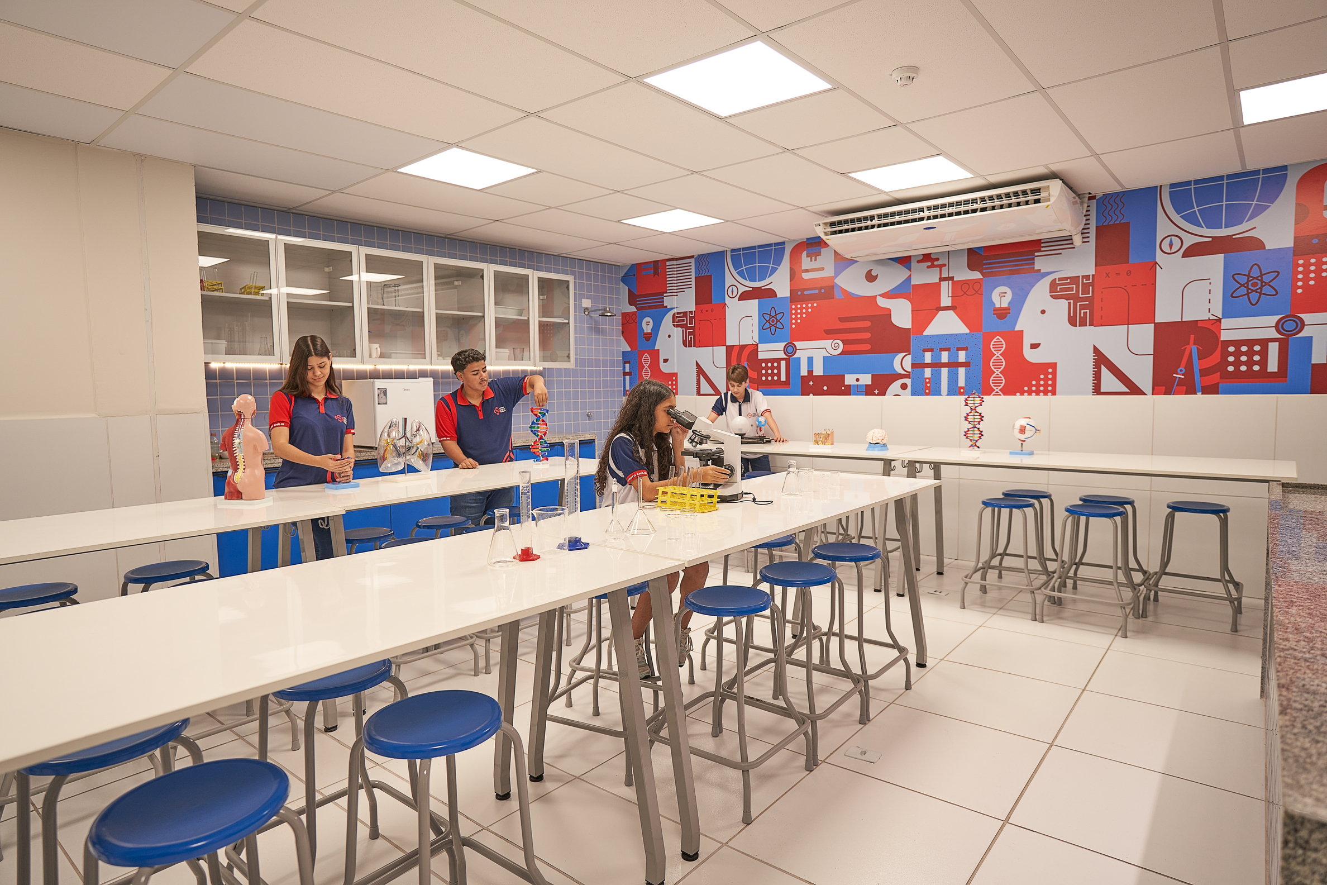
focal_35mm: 20
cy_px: 442
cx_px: 664
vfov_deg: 61.9
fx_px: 737
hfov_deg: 84.0
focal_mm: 20
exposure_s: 1/80
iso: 200
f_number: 2.8
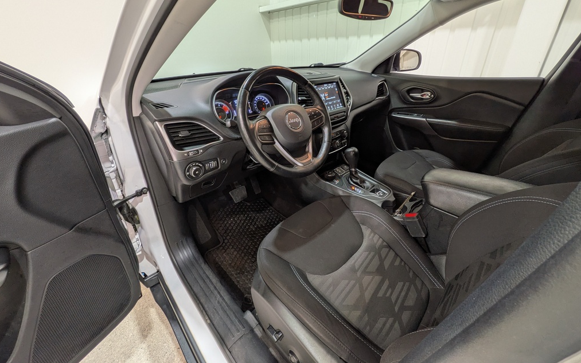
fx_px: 237
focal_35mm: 15
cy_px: 155
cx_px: 288
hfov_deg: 101.5
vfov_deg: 74.4
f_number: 2.2
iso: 52
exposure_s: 1/25
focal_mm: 1.83
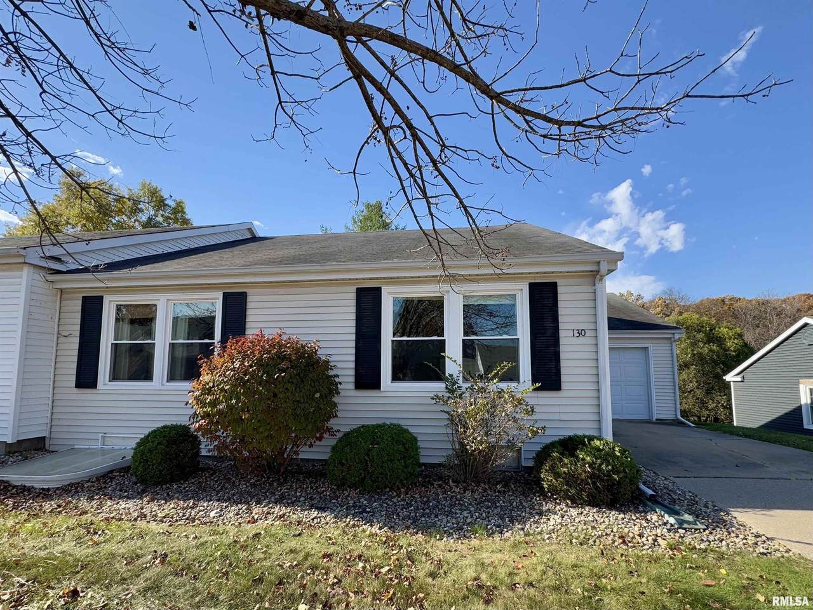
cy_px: 305
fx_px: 329
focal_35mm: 14
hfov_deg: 102.1
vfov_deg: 85.7
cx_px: 406
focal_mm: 2.22
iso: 40
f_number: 2.2
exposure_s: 1/605
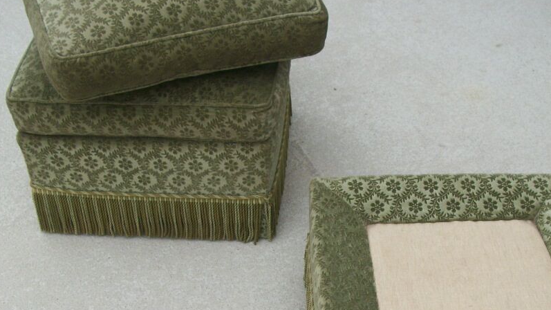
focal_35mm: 56
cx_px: 303
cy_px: 291
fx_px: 818
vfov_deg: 20.9
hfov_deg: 37.2
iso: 80
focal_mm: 5.7
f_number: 2.9
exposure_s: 1/320
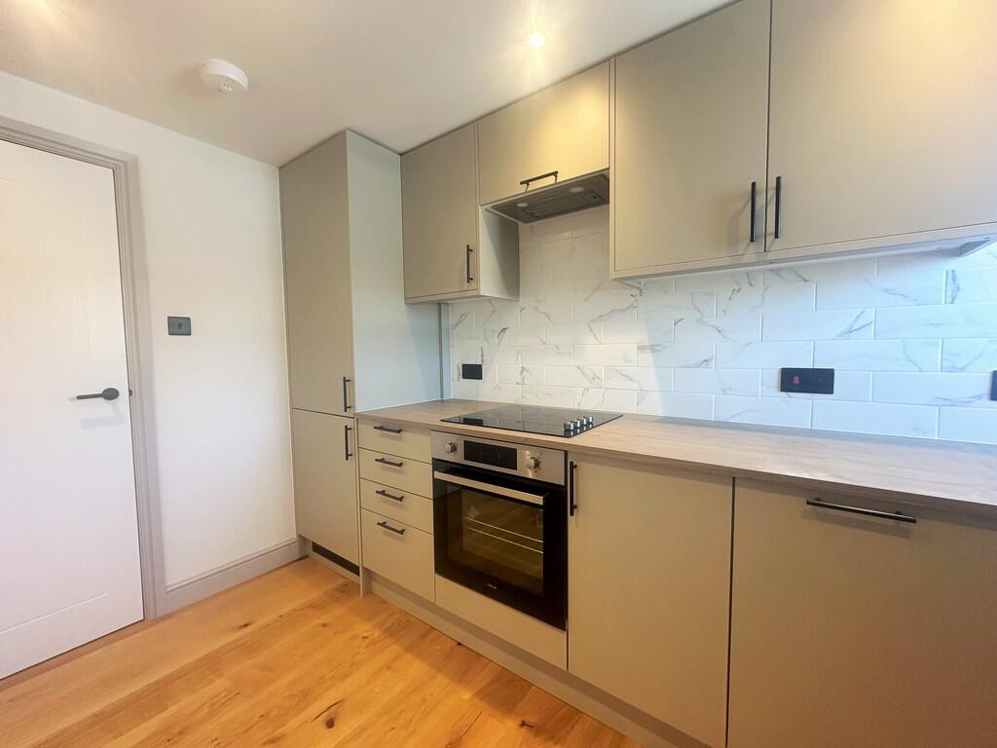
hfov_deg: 102.1
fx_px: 403
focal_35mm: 14
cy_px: 374
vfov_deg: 85.7
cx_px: 498
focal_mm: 2.22
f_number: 2.2
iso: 160
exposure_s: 1/99
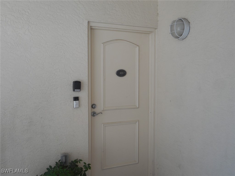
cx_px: 118
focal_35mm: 34
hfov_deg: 54.0
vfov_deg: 41.8
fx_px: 231
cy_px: 88
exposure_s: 1/40
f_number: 4.2
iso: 80
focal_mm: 6
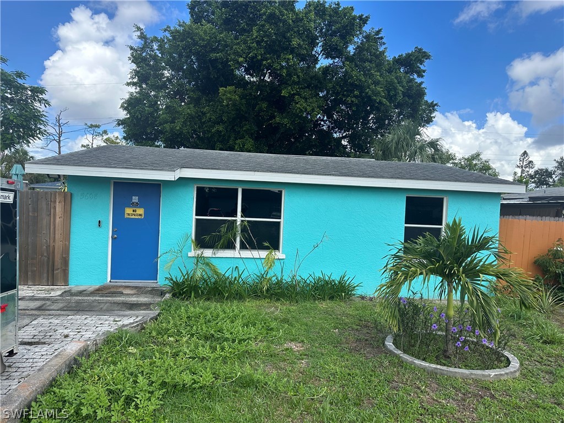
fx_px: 391
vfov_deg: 56.8
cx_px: 282
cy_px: 212
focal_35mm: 24
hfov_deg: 71.6
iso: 80
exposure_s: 1/2028
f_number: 1.78
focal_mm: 6.86
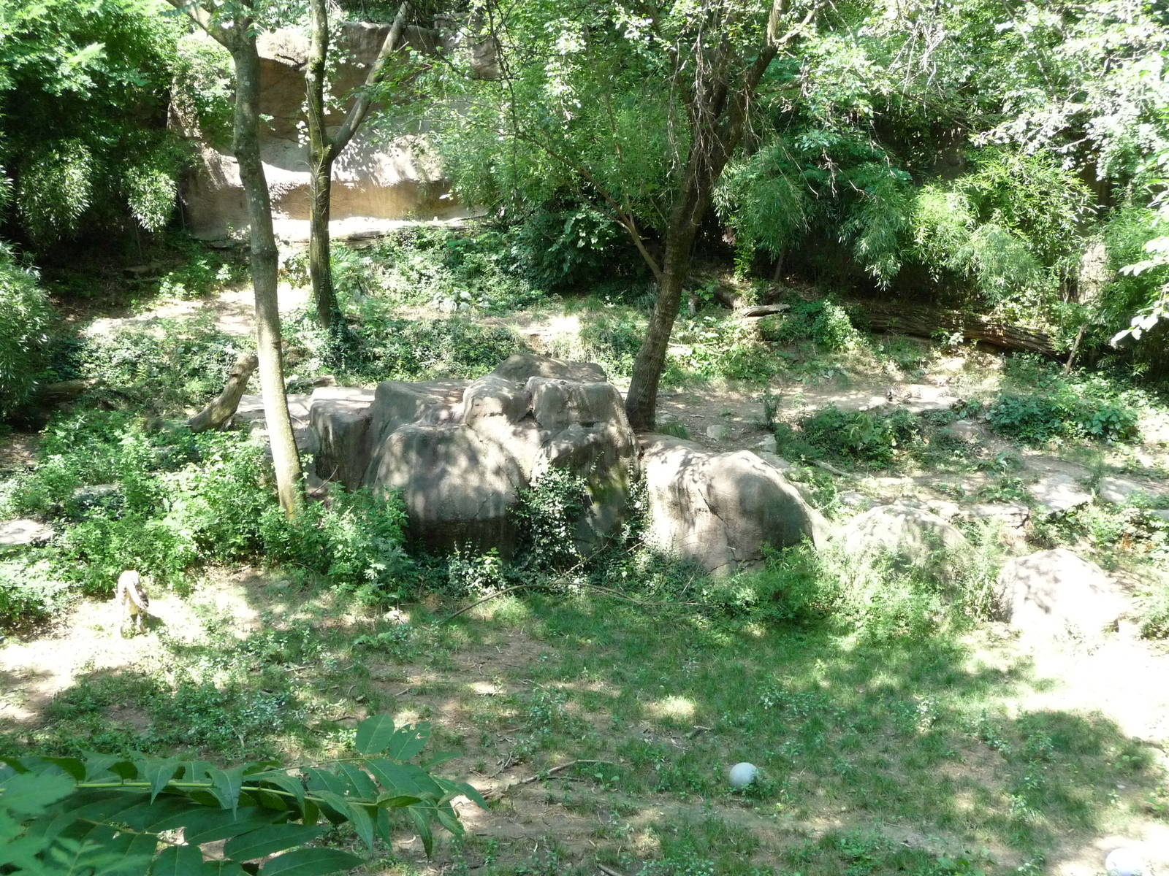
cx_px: 584
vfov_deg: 33.6
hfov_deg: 43.9
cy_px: 438
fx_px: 1452
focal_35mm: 43
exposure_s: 1/160
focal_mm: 7.1
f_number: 4
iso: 400
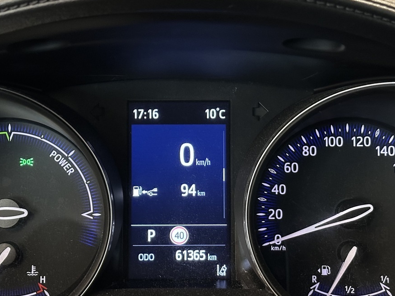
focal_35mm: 79
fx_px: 901
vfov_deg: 18.7
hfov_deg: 24.7
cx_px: 184
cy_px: 164
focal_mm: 6.86
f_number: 1.78
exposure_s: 1/30
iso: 640
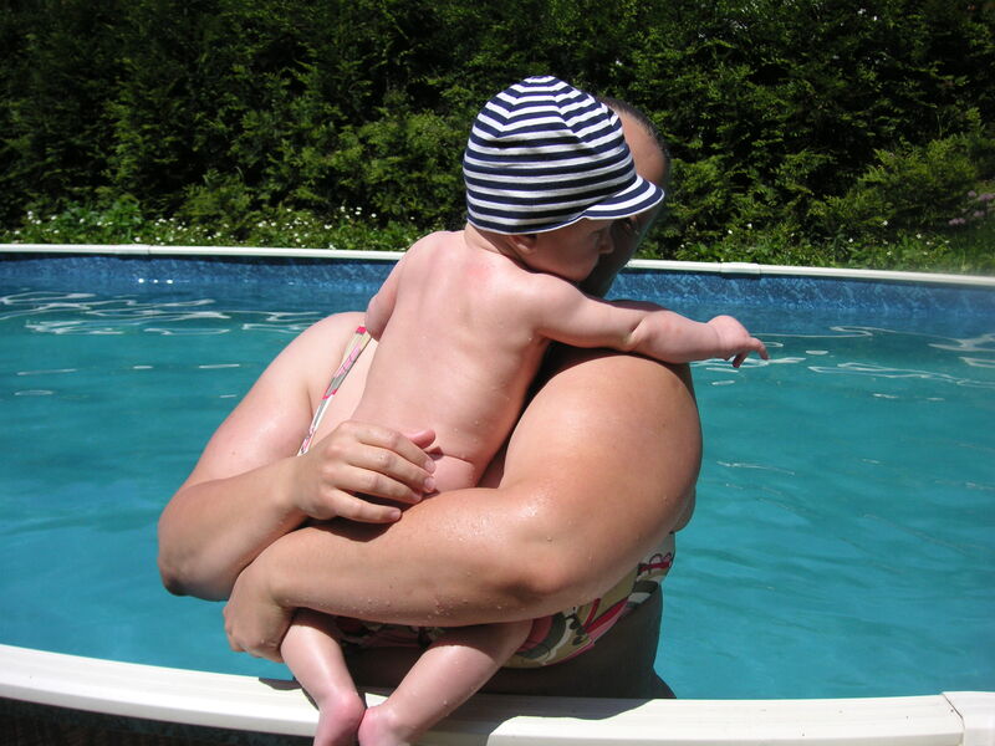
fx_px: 1179
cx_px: 498
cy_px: 373
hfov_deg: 45.8
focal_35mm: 41
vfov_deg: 35.1
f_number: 8
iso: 50
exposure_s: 1/250
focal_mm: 6.9
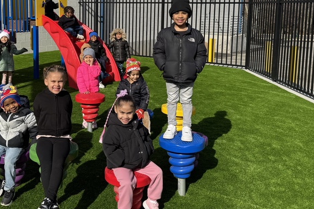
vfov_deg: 29.9
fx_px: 384
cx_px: 113
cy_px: 48
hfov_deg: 44.1
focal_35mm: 44
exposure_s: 1/4310
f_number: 1.78
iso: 80
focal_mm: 6.76
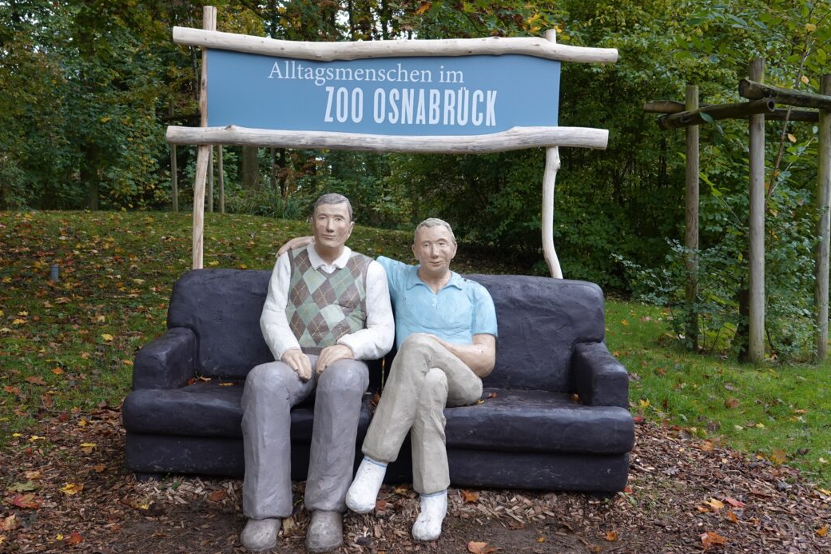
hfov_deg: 53.0
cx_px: 371
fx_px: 831
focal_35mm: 36
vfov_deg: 36.9
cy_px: 264
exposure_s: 1/60
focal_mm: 11.77
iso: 100
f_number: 2.8
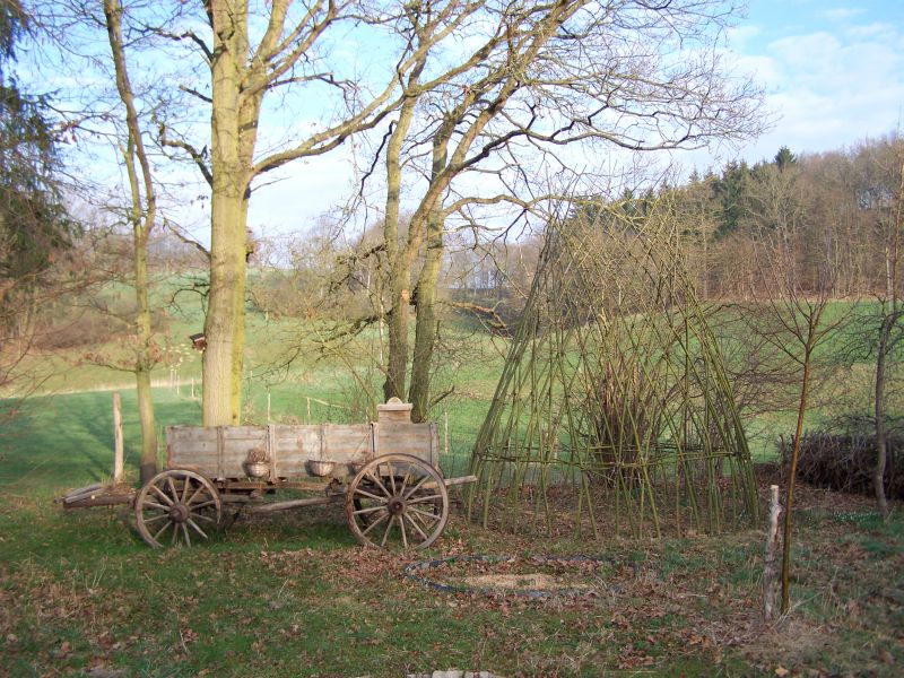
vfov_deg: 37.7
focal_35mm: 38
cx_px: 452
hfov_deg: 49.0
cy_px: 339
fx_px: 992
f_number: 2.8
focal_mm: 6.3
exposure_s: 1/160
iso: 64
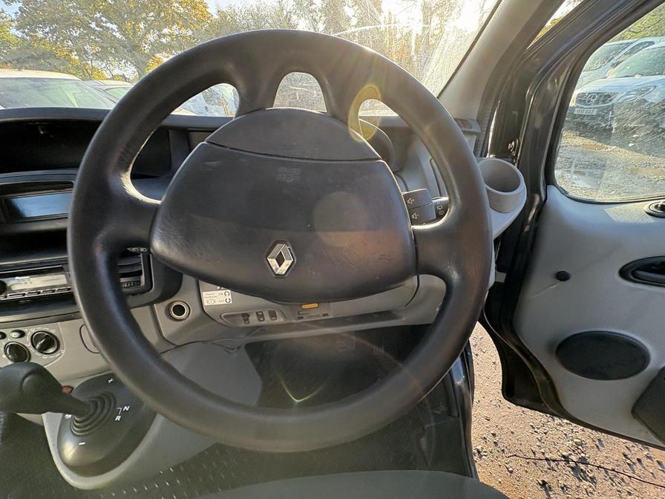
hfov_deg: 102.1
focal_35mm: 14
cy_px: 250
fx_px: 269
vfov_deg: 85.7
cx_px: 332
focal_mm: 2.22
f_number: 2.2
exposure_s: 1/132
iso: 80
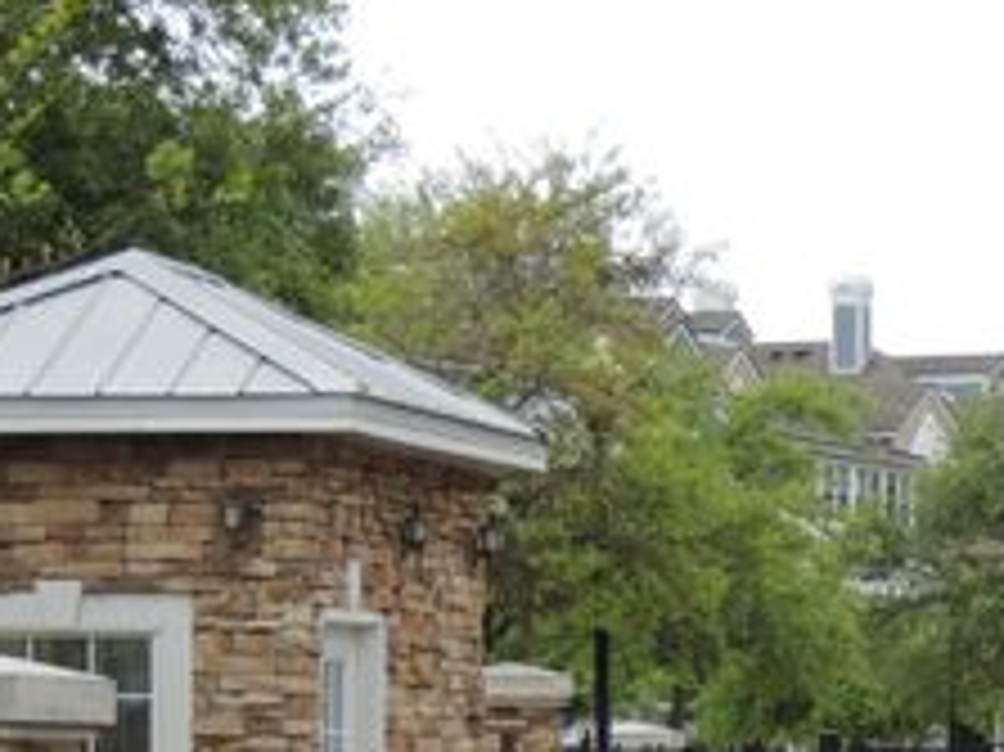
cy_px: 808
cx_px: 1099
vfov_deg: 8.8
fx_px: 4870
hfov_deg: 11.6
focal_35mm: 168
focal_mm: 13.3
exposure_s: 1/400
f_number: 3.9
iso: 125
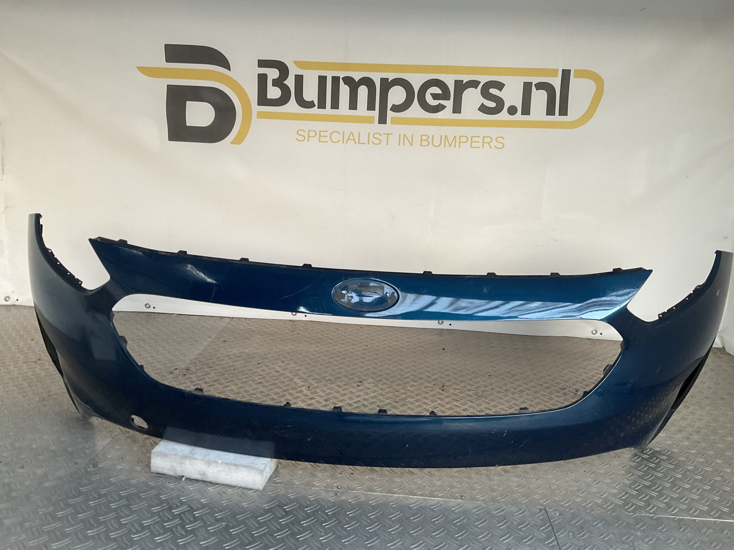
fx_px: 615
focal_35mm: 29
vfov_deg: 48.2
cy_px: 275
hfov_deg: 61.7
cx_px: 367
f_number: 1.8
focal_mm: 3
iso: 80
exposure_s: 1/50
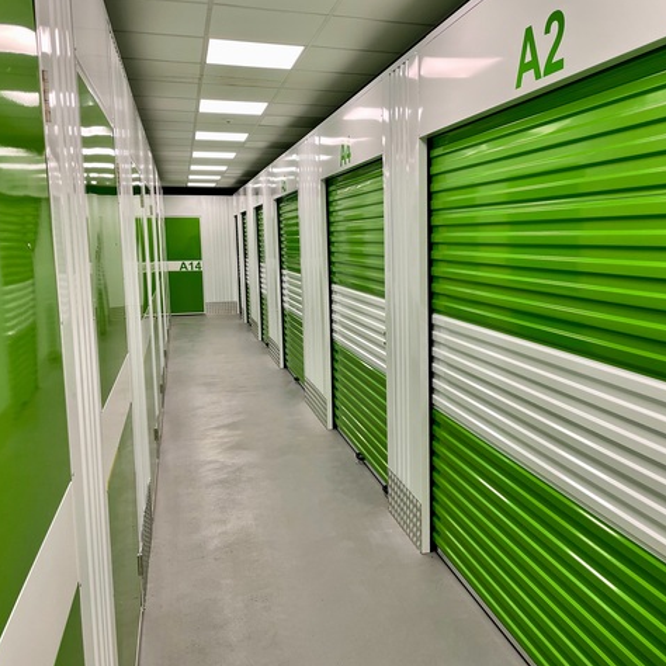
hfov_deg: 52.3
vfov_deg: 52.5
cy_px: 332
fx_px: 675
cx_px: 391
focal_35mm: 31
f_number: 1.6
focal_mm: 4.2
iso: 64
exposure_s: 1/100
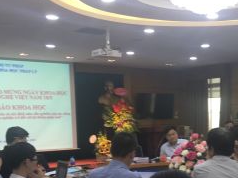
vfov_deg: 22.1
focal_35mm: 65
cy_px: 156
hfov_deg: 29.0
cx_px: 200
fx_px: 446
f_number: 2.2
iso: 64
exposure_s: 1/33
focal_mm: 4.15
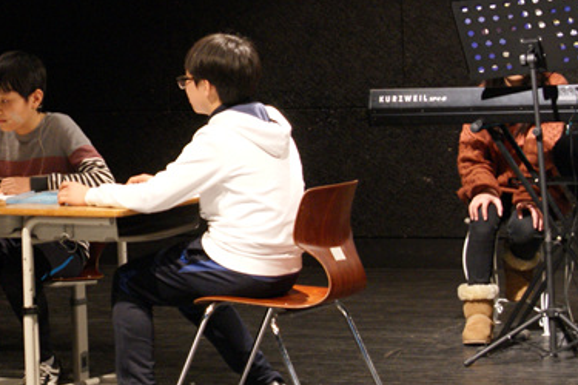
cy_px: 97
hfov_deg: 11.6
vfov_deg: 7.8
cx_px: -6
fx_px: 2827
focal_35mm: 176
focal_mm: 55
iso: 800
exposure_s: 1/15
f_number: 5.6
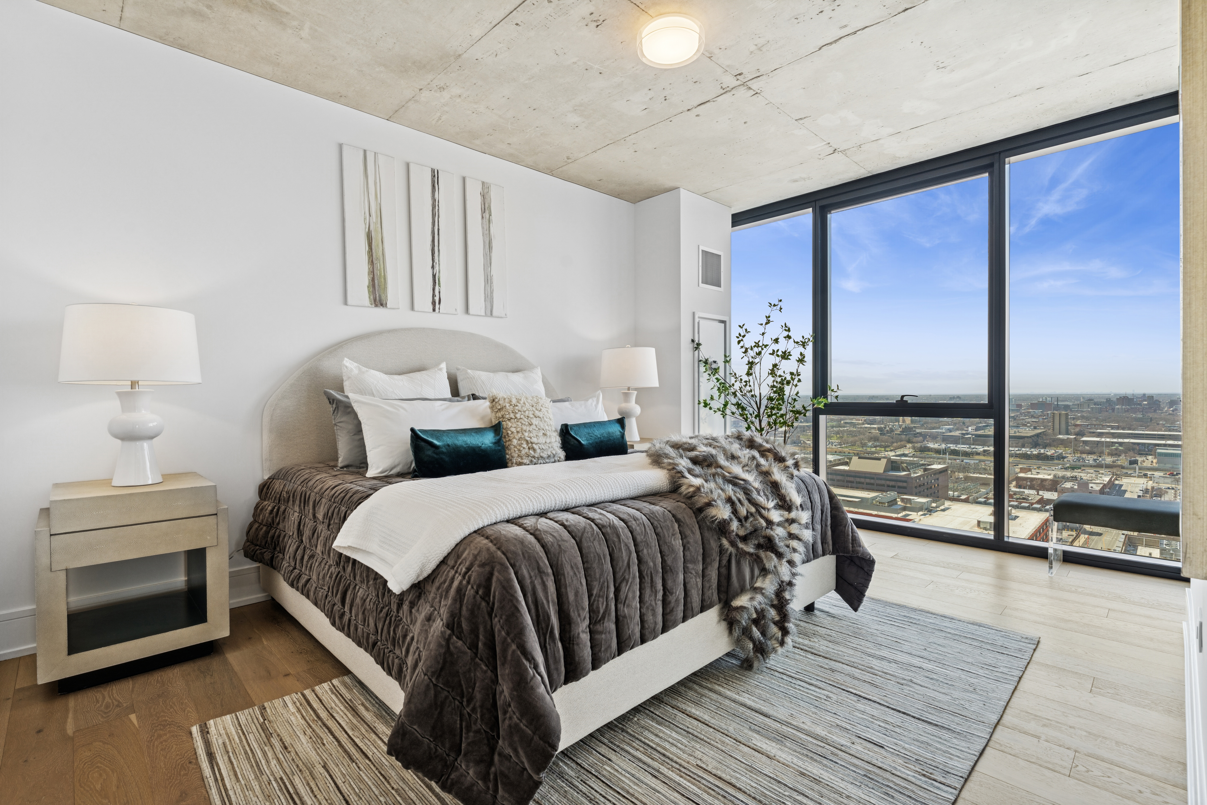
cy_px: 402
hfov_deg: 96.7
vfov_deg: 73.7
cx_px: 604
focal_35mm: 16
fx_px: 536
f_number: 8
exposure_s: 1/125
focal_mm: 16
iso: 320
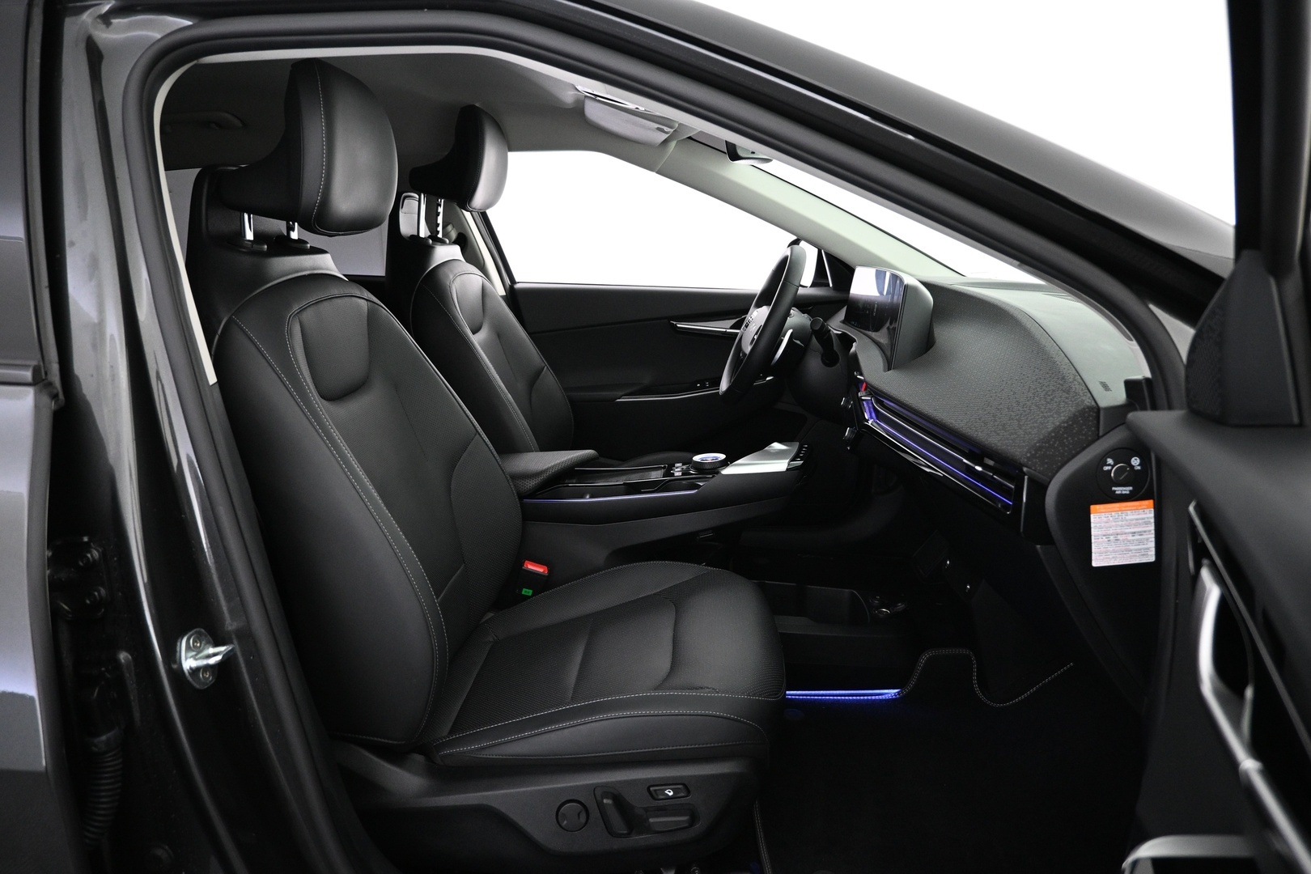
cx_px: 656
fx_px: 874
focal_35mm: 24
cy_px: 437
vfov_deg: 53.1
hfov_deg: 73.7
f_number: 3.5
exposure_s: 1/30
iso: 1600
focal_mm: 16
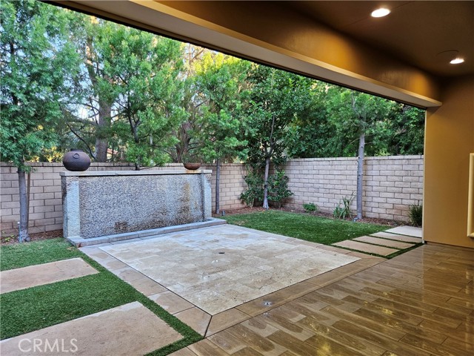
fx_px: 315
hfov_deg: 73.9
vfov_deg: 58.9
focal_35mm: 23
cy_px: 178
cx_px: 237
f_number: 1.8
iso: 125
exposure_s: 1/120
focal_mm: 5.4
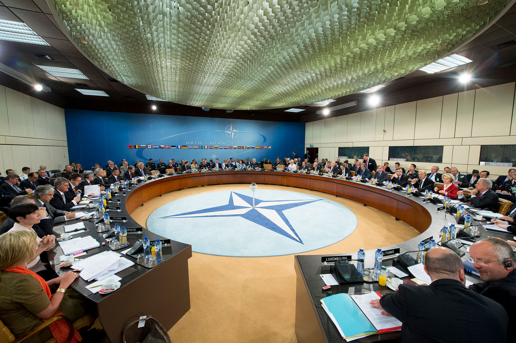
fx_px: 201
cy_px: 172
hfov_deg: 104.3
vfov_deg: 81.1
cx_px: 258
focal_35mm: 14
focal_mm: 14
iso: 2500
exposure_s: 1/250
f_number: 8
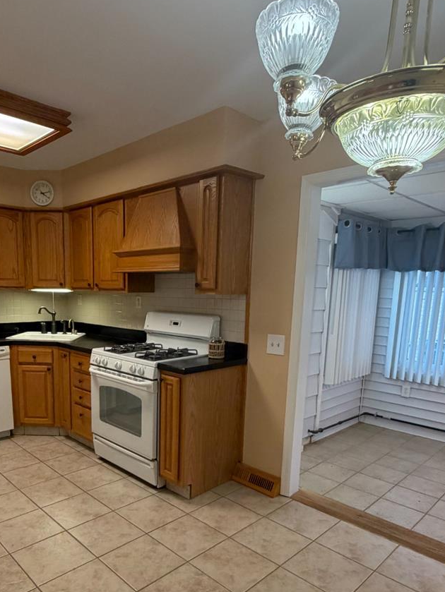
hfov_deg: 54.2
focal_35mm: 25
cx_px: 163
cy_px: 371
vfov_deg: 68.2
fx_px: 428
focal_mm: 2.22
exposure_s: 1/120
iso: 250
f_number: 2.2
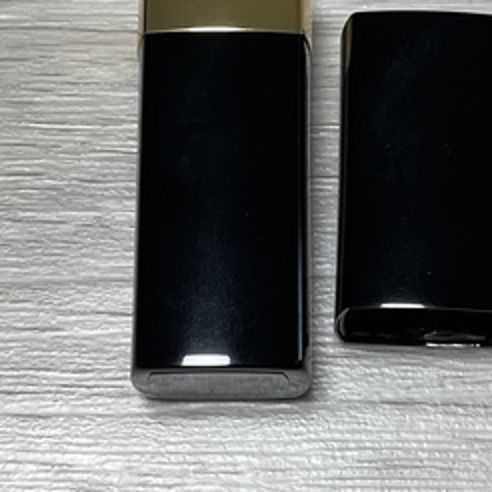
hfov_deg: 30.4
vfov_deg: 30.0
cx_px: 322
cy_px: 114
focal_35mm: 56
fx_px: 900
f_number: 1.6
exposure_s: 1/120
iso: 100
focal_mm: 4.2
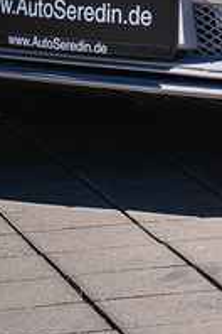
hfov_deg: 4.8
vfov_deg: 7.4
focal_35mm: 273
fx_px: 2525
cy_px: -240
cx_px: 607
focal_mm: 50
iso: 640
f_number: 8
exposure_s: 1/400
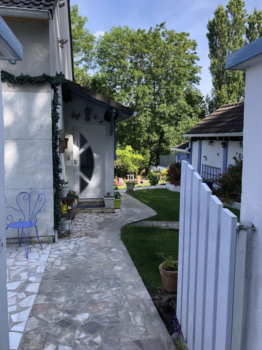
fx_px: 293
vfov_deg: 61.6
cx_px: 133
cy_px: 170
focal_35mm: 29
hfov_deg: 48.2
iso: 20
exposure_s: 1/480
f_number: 1.8
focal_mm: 3.99
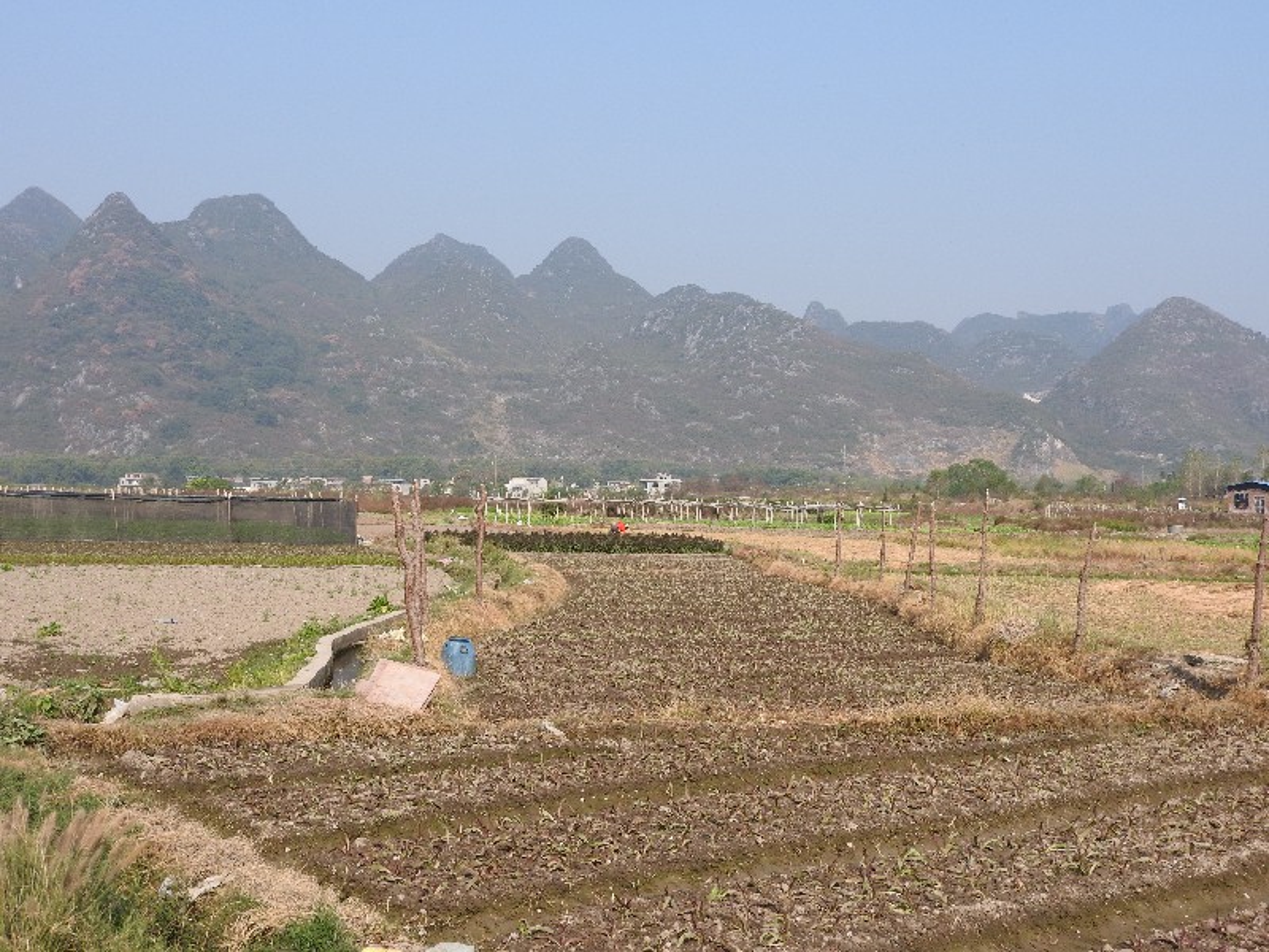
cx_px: 634
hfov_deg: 42.1
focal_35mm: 45
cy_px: 476
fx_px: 1650
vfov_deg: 32.2
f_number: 4
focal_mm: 8.1
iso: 100
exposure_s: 1/800
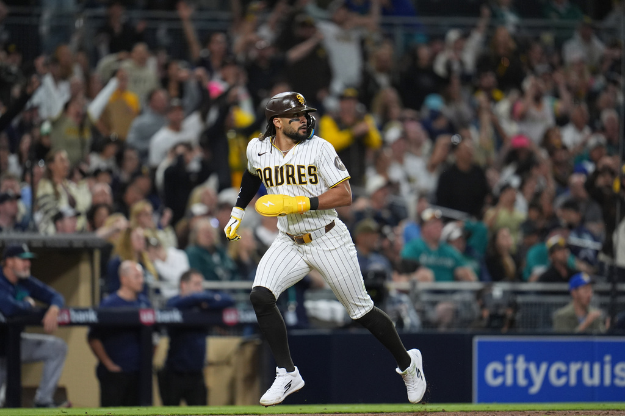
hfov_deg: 5.2
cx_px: 312
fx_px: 6942
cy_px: 208
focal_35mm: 400
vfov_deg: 3.4
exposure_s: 1/2000
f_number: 2.8
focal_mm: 400
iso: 2500
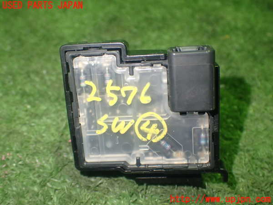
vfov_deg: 32.9
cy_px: 102
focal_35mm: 44
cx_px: 136
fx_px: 347
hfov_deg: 42.9
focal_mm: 7.84
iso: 640
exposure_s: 1/40
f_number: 2.9
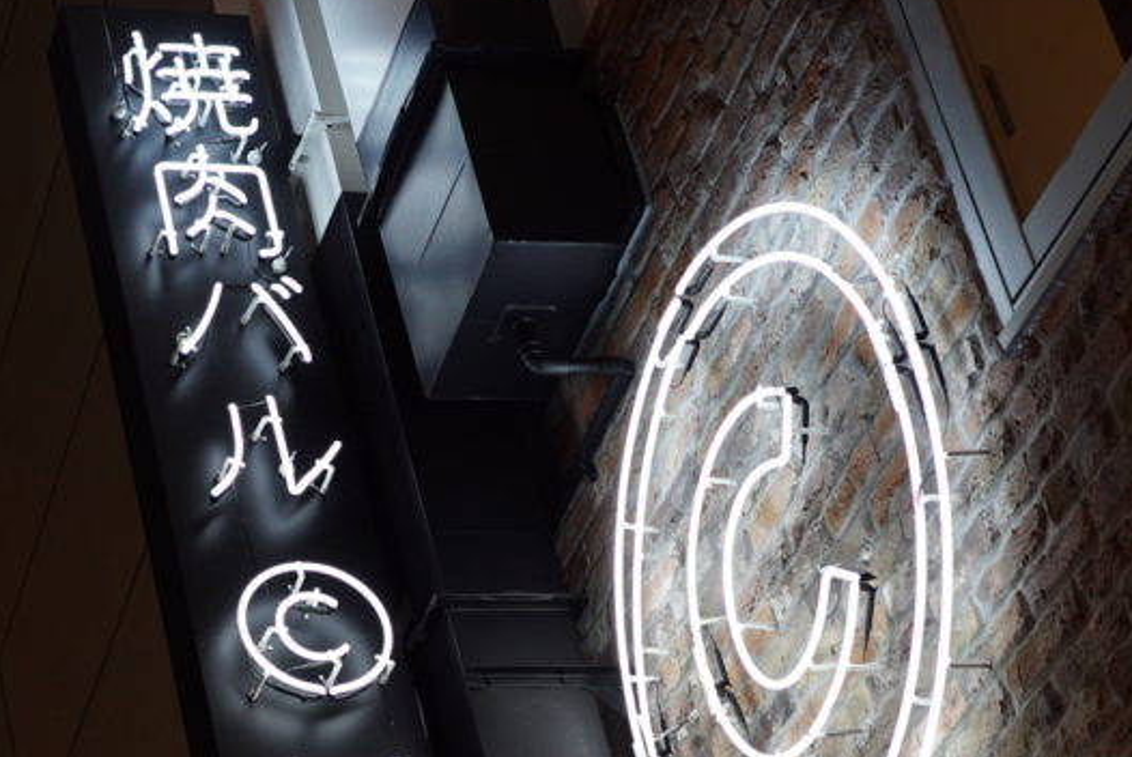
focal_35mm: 107
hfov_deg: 19.1
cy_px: 720
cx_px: 514
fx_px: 3368
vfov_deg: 12.7
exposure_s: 1/160
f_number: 4
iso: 1250
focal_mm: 55
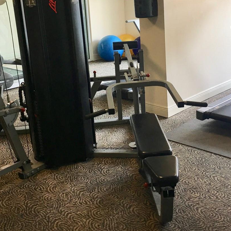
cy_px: 72
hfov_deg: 33.9
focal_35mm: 50
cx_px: 137
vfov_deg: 33.6
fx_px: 377
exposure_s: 1/30
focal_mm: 4.15
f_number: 2.2
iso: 25
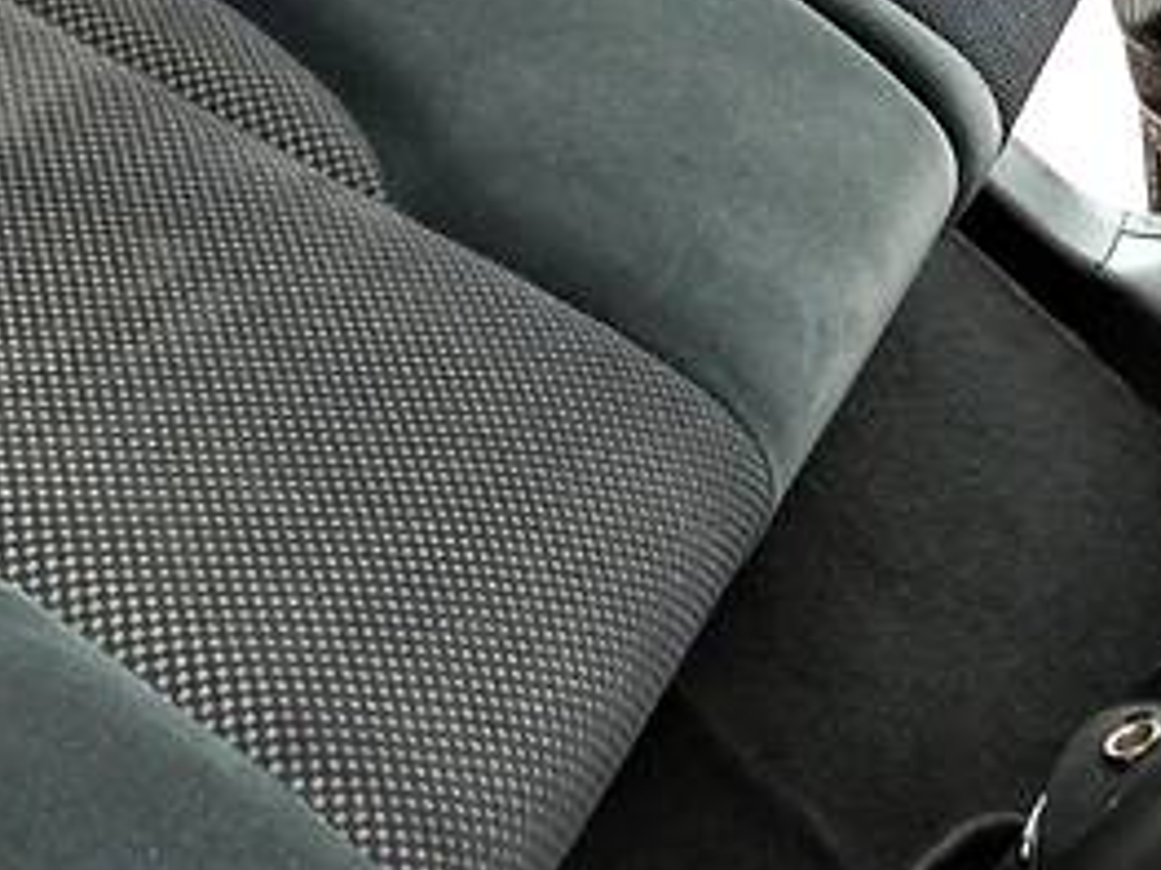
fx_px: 2548
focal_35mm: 76
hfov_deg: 25.4
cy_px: 53
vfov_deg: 19.0
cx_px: 309
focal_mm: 4.5
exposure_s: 1/20
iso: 400
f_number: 3.1
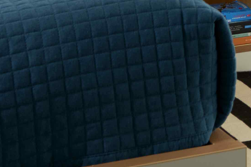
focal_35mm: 175
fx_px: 1220
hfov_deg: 10.8
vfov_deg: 7.2
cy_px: -286
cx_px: 483
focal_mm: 24
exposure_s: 1/20
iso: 50
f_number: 10
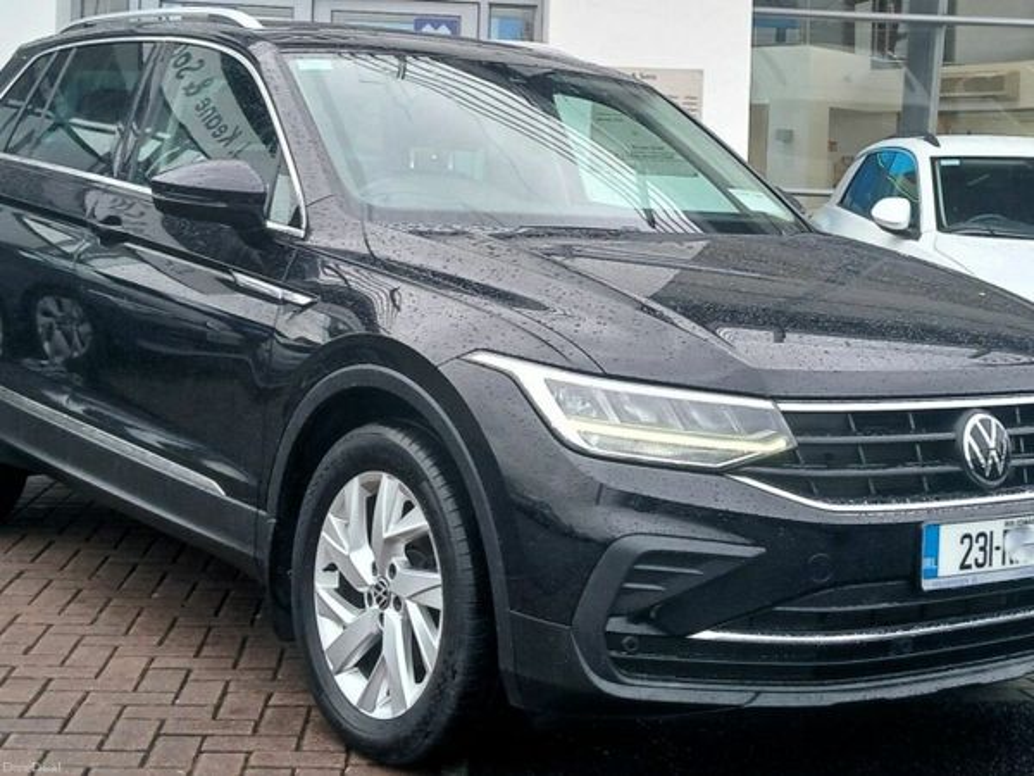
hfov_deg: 67.3
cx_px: 517
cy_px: 388
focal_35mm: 26
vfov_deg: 53.1
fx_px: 777
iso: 50
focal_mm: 3.98
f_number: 1.8
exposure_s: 1/50
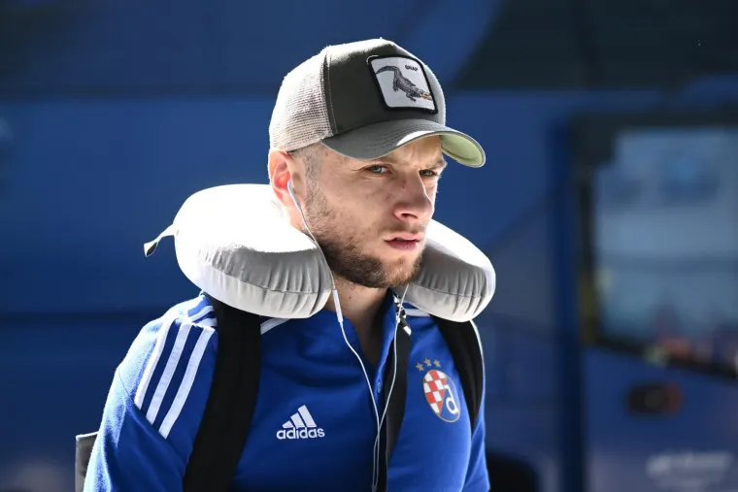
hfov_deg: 19.5
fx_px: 2153
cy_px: 246
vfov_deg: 13.0
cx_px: 369
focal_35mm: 105
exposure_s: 1/1600
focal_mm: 105
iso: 800
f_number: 4.5
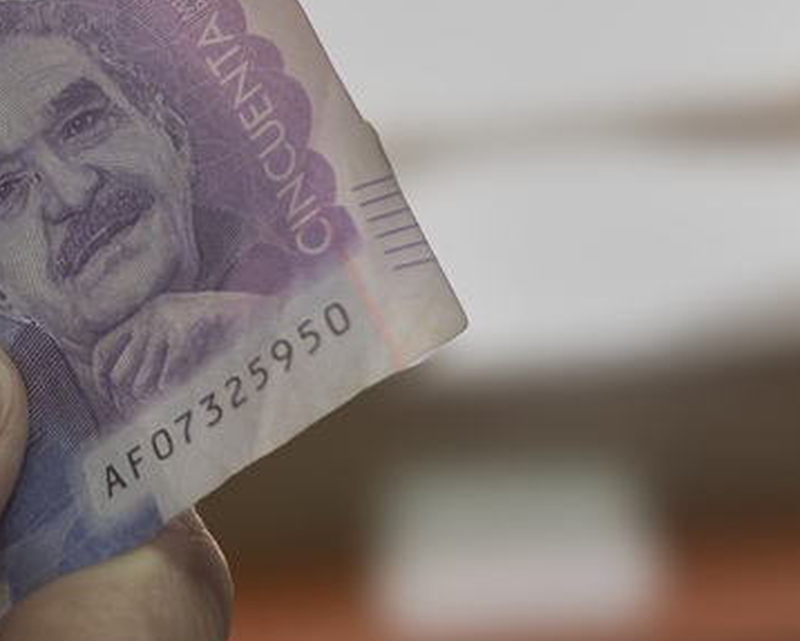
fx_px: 3128
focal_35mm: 132
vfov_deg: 11.7
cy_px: 494
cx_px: -456
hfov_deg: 13.6
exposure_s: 1/100
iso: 2000
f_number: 2.8
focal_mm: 28
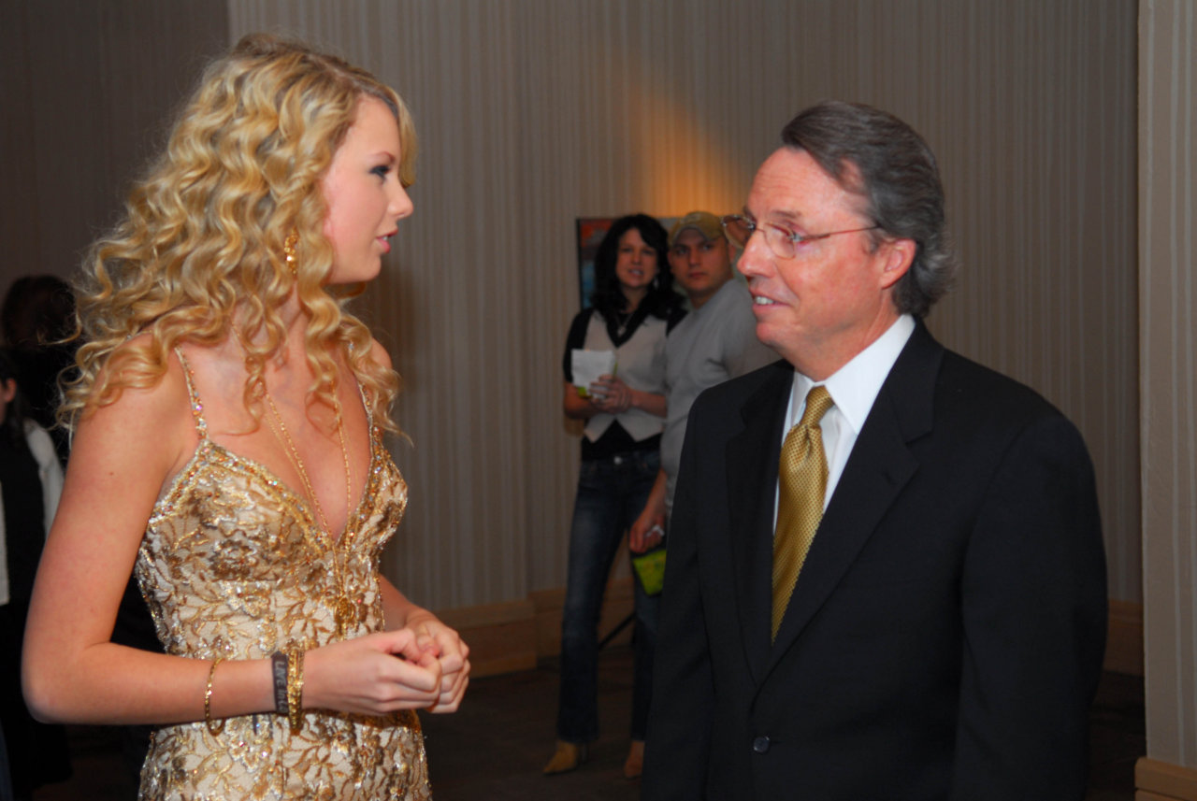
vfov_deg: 23.8
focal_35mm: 57
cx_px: 598
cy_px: 400
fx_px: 1898
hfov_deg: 35.0
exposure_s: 1/50
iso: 200
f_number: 3.5
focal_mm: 38
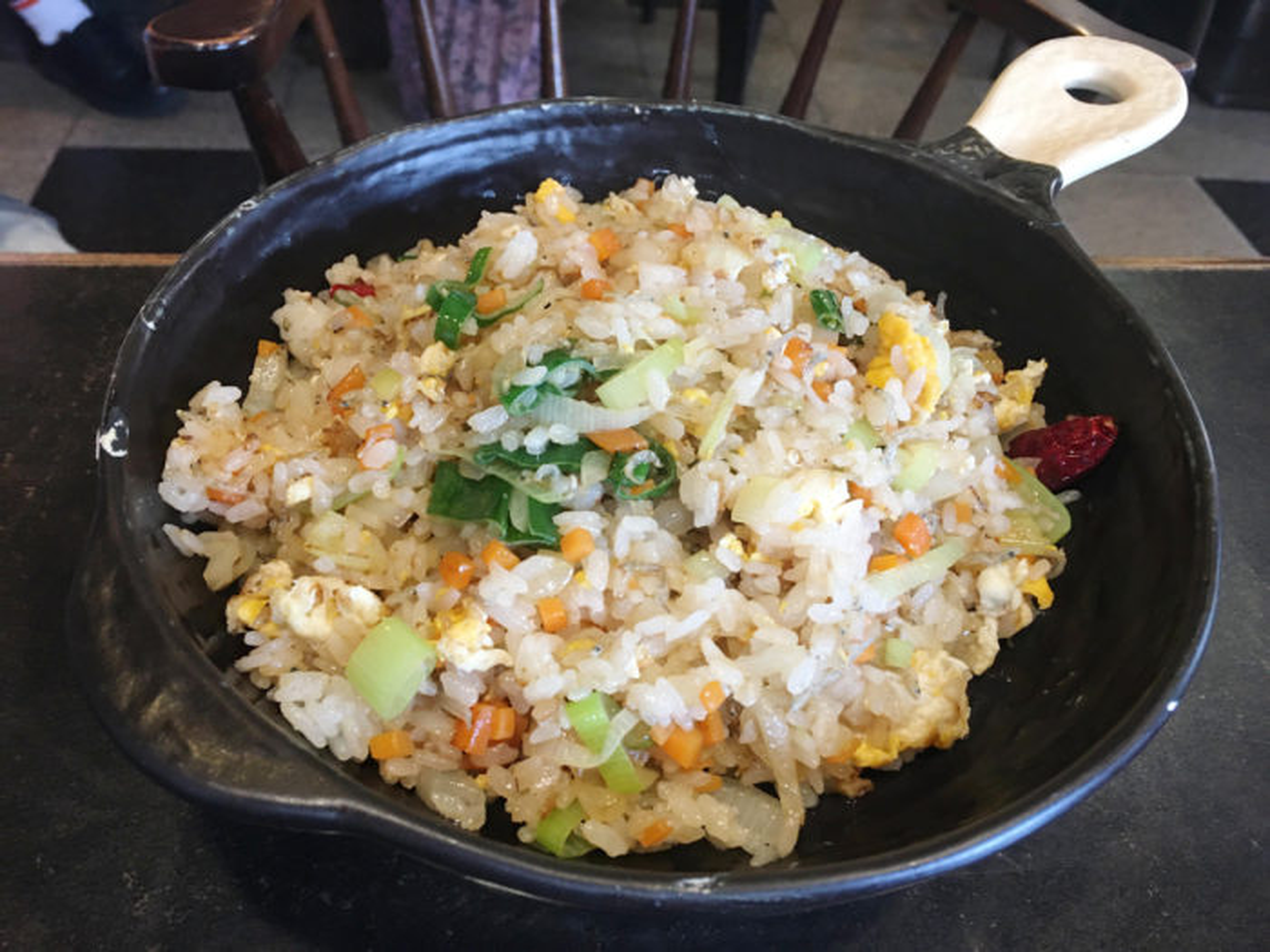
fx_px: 1064
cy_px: 476
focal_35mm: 29
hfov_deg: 61.7
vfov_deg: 48.2
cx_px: 635
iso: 64
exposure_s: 1/15
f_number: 2.2
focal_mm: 4.15
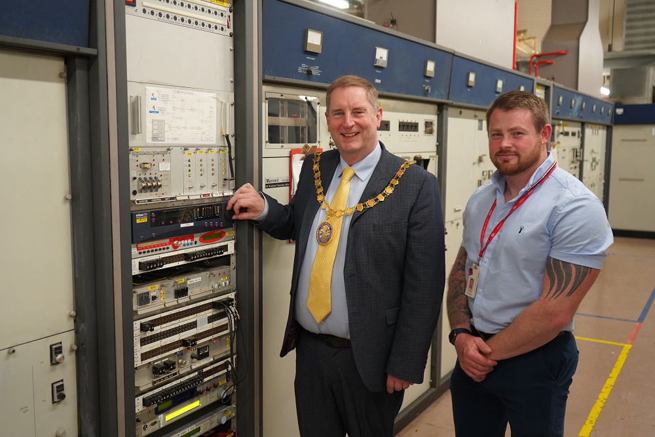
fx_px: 618
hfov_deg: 55.8
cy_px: 218
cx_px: 328
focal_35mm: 34
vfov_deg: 38.9
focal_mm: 34
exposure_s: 1/160
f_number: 4
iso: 2000
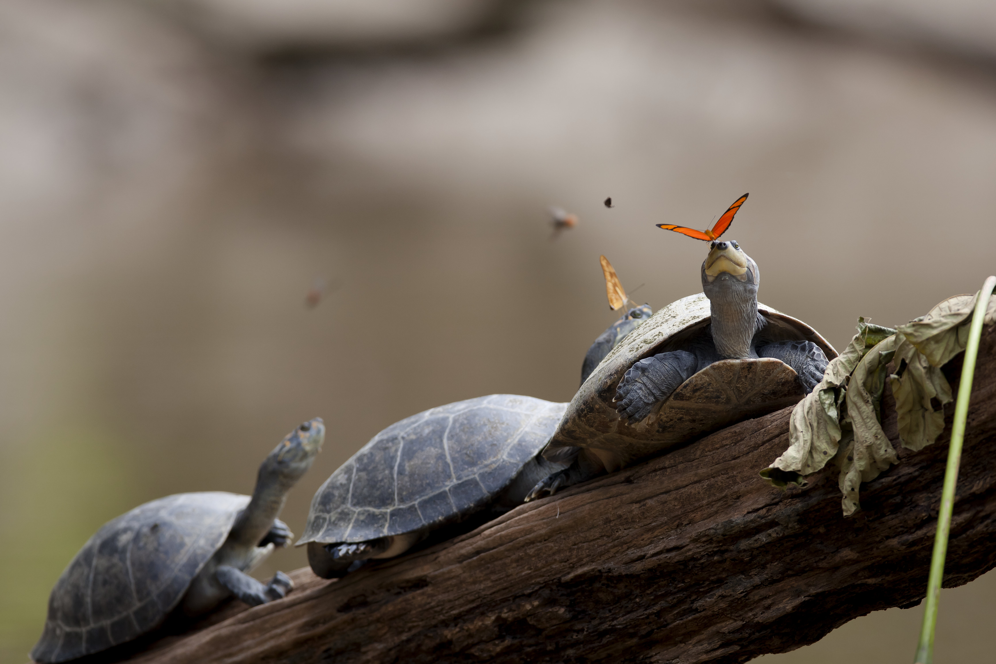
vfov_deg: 1.9
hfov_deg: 2.8
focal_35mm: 727
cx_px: 498
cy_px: 332
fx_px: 20112
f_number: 5
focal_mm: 600
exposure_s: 1/640
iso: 250
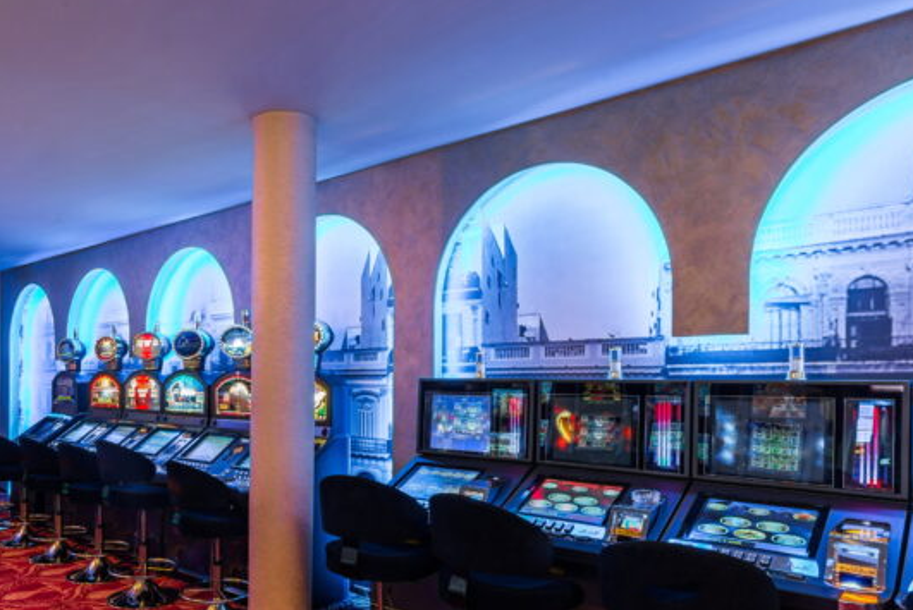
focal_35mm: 27
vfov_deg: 47.6
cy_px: 375
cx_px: 354
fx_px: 685
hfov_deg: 66.5
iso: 100
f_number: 13
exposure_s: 10
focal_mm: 14
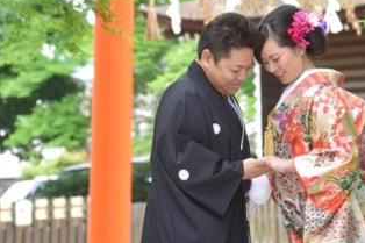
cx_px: 386
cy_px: -11
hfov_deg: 7.6
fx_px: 2736
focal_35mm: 270
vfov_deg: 5.1
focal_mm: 116
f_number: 6.3
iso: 1000
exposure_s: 1/320
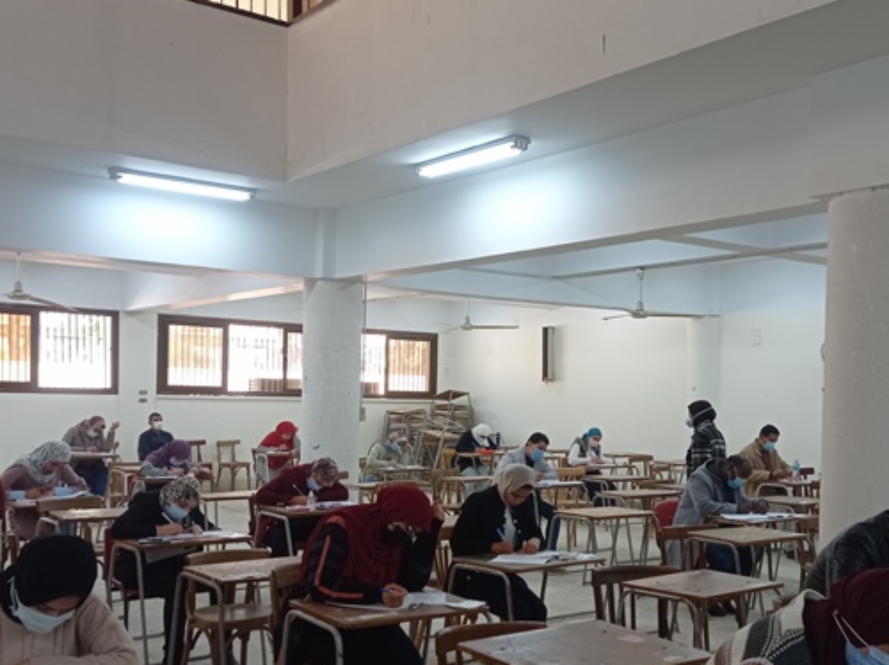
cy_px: 416
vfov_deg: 33.4
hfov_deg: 43.9
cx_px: 464
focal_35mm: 43
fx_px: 1103
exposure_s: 1/109
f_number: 1.79
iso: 100
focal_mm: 4.74
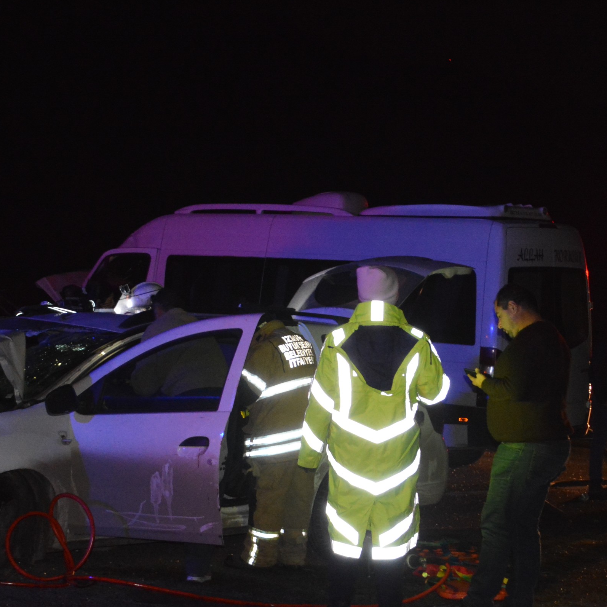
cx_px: 200
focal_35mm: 84
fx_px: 1662
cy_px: 336
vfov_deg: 20.7
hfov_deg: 20.6
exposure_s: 1/60
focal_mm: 35
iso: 3200
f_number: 4.5
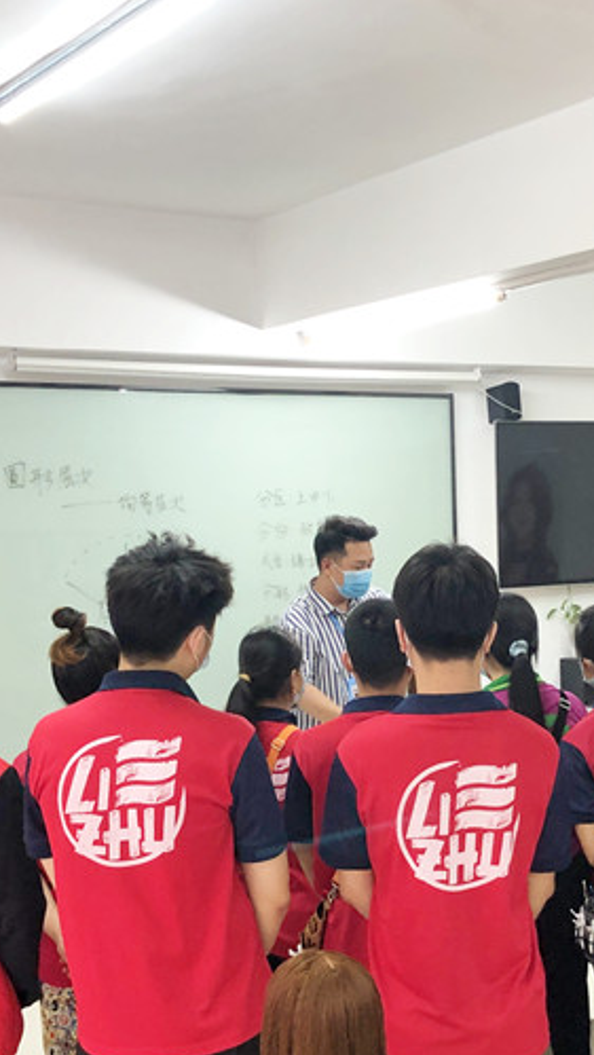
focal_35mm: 55
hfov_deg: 21.8
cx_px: 359
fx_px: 1539
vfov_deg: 37.8
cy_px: 576
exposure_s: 1/25
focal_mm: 3.99
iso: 32
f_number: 1.8
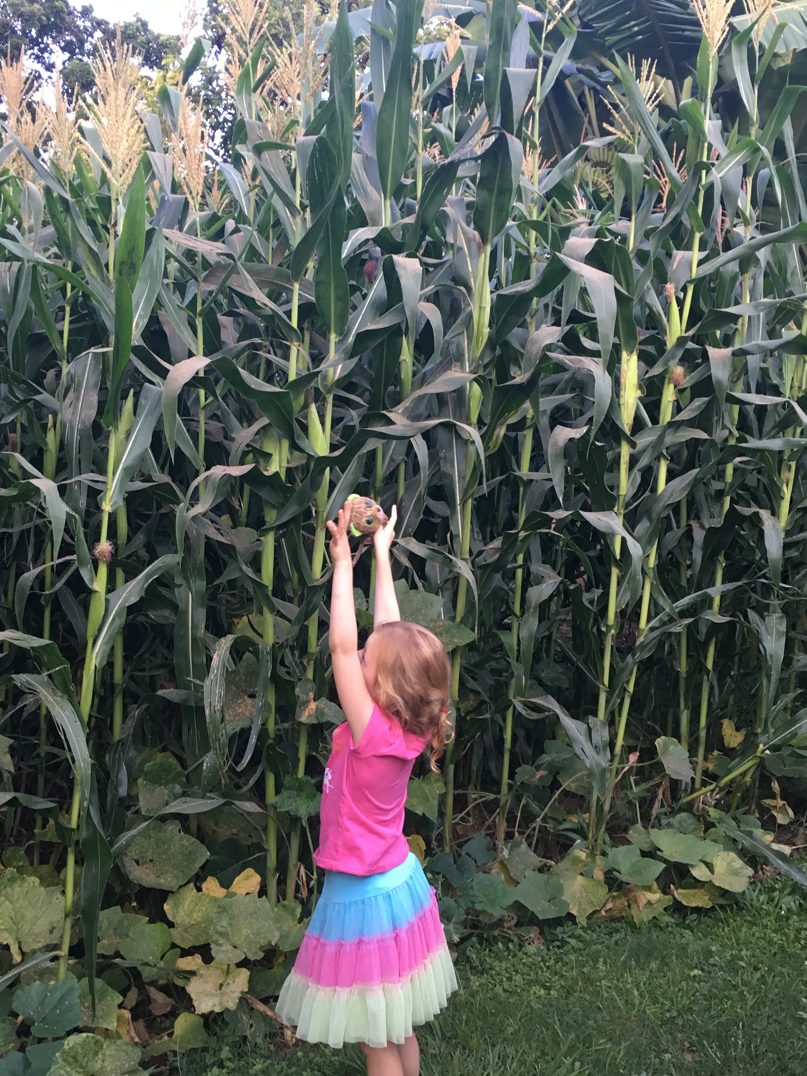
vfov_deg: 50.1
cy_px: 553
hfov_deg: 38.6
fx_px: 1150
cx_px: 355
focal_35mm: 37
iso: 100
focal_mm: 4.15
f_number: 2.2
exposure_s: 1/33
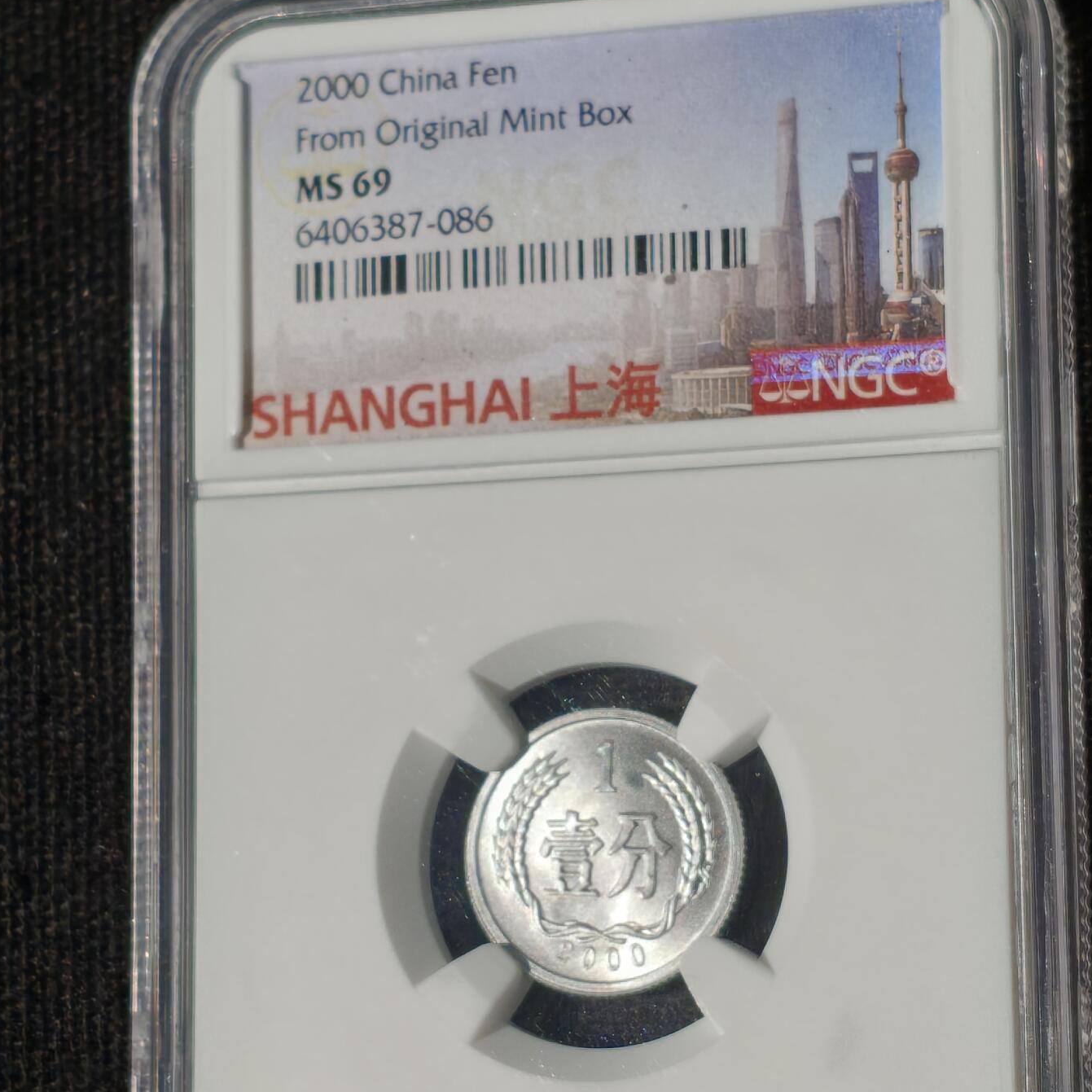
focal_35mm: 121
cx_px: 545
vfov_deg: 14.4
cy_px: 633
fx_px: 4319
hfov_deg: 14.4
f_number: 1.5
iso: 50
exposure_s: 1/5536
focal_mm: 4.94
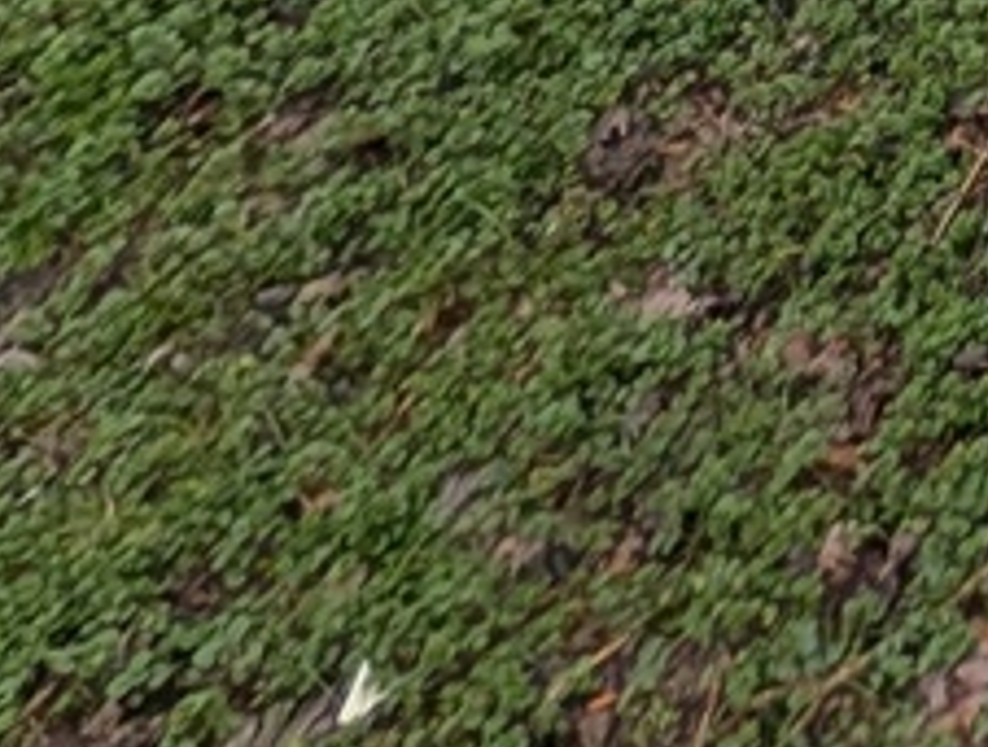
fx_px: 2176
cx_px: 2146
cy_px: -1533
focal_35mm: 76
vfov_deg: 11.2
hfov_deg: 16.6
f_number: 1.7
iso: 52
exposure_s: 1/2342
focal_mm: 2.02
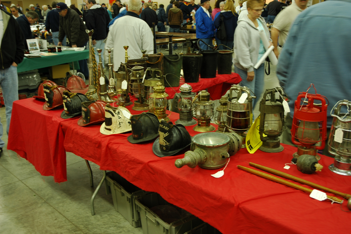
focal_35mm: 38
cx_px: 176
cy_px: 117
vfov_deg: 35.4
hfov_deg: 51.3
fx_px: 365
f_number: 3.8
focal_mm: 25
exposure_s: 1/10
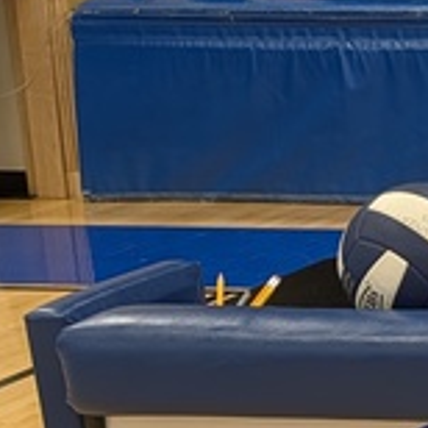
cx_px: 1284
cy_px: 240
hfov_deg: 9.6
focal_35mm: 141
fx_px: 1972
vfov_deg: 12.4
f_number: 1.68
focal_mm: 6.9
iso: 48
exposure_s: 1/45.1
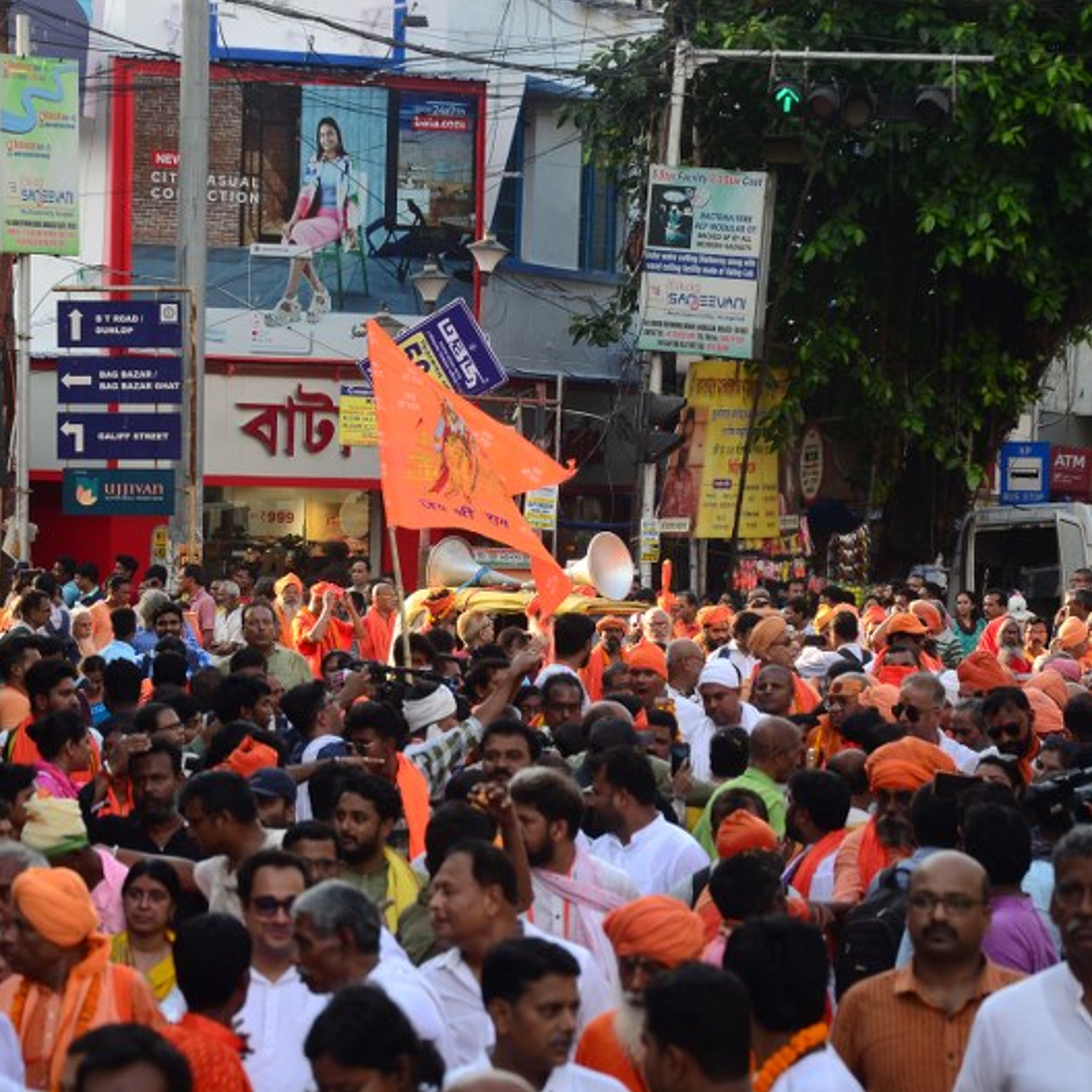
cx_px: 451
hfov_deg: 9.3
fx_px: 6745
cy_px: 546
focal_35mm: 189
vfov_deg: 9.3
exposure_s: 1/250
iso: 400
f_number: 5.6
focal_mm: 98
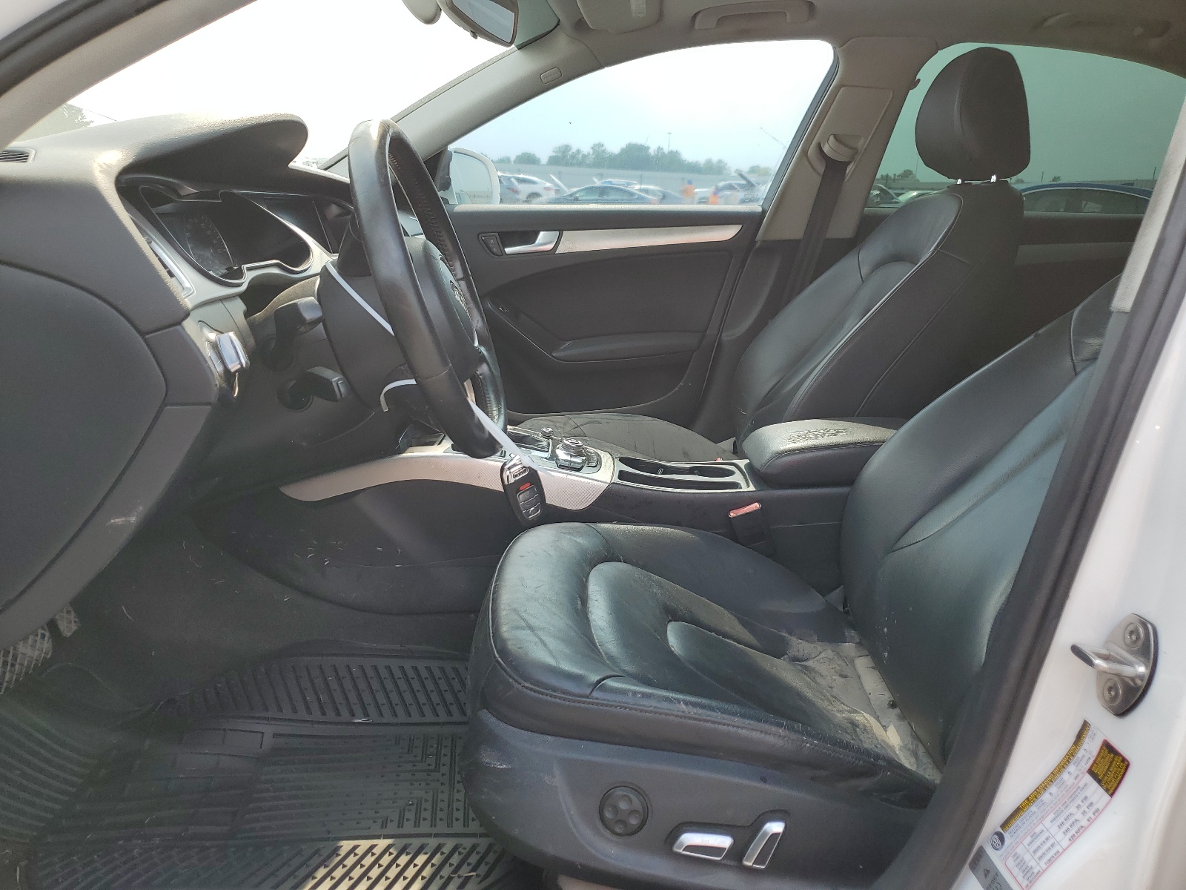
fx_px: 891
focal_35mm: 26
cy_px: 445
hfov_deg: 67.3
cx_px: 593
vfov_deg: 53.1
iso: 50
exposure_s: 1/769
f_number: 1.5
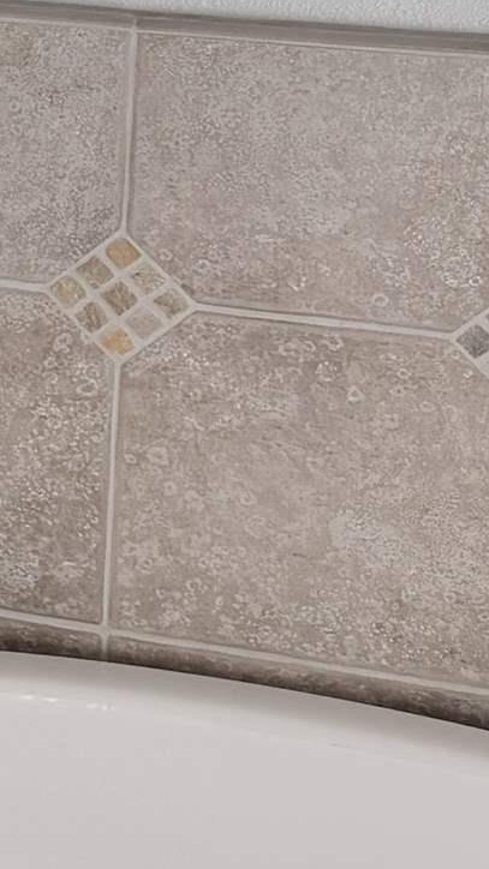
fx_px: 2560
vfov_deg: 18.3
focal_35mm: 111
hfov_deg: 8.8
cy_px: -184
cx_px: -1019
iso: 100
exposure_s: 1/593
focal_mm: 6.76
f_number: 1.78
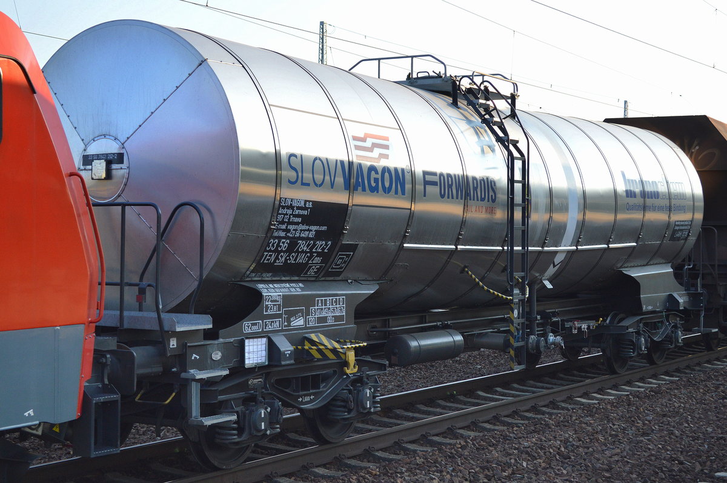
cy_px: 242
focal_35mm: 60
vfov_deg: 22.6
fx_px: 1210
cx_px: 364
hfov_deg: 33.4
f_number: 5.3
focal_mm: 40
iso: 450
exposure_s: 1/500
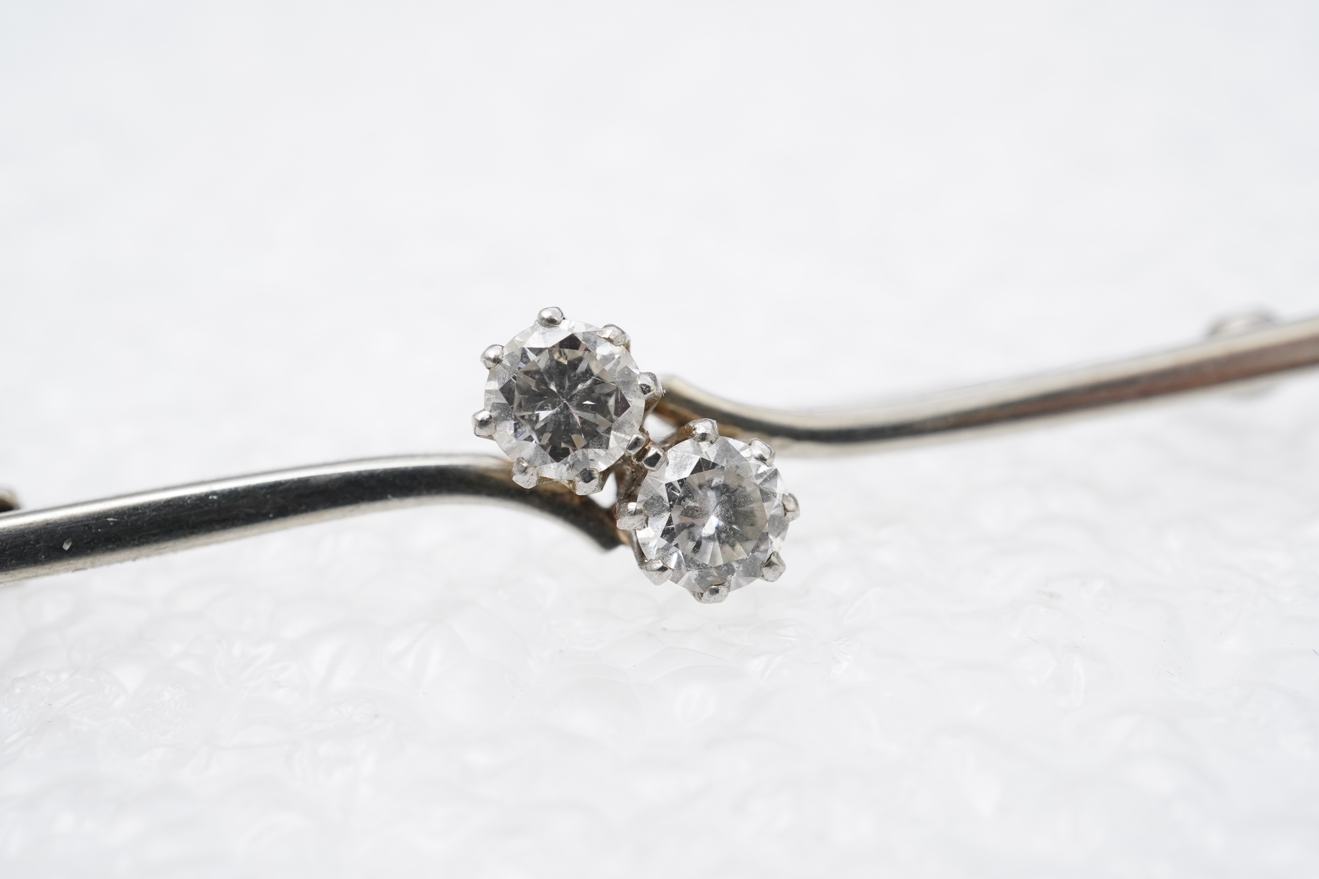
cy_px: 440
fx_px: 1649
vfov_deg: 29.9
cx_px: 660
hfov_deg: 43.6
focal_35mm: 45
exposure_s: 1/100
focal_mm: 30
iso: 500
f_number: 18
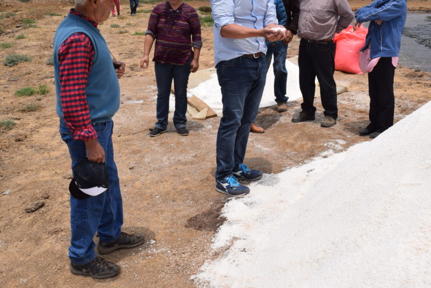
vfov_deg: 33.2
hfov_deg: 48.0
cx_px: 270
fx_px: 479
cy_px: 103
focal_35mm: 40
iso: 200
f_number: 11
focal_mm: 18
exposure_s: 1/500
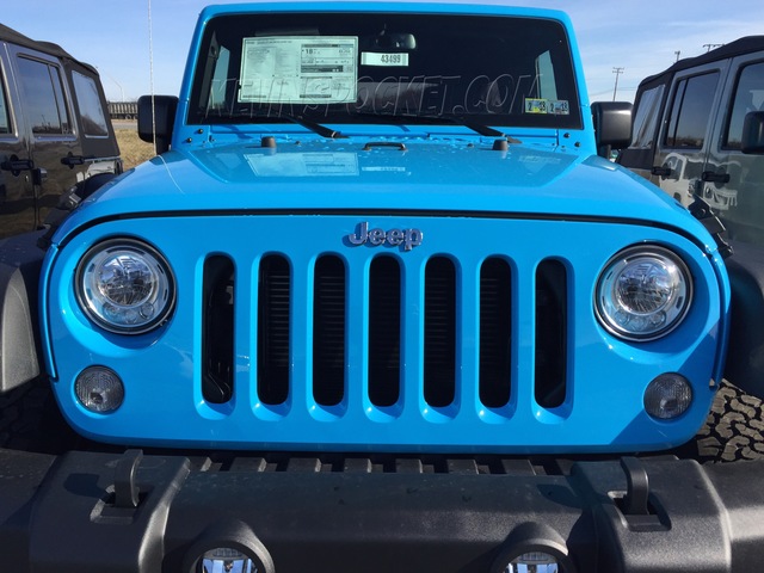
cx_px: 382
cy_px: 286
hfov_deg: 61.7
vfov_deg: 48.2
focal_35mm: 29
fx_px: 640
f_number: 2.2
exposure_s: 1/1464
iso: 32
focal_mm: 4.15
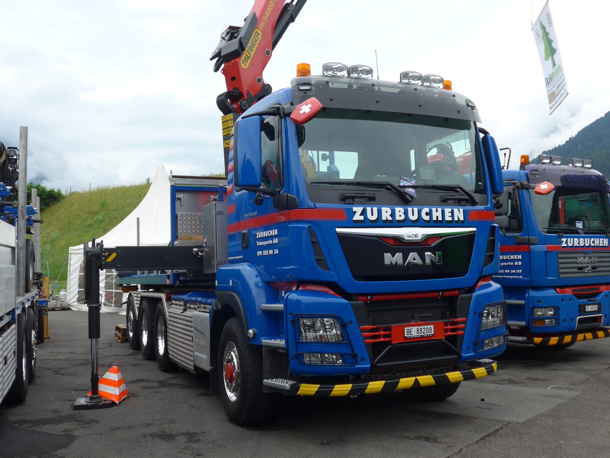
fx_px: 634
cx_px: 305
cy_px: 229
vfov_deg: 39.7
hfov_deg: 51.4
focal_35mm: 36
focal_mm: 7.5
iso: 80
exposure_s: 1/500
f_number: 2.8
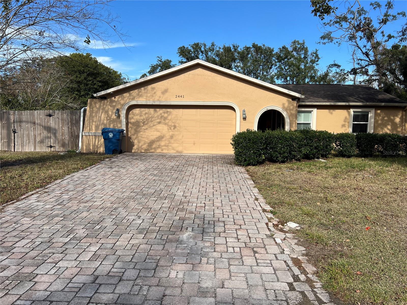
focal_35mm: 26
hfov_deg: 67.3
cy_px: 152
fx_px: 306
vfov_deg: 53.1
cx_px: 204
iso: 50
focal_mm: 5.7
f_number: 1.5
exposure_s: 1/3356
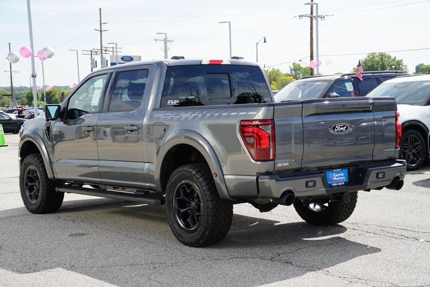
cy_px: 144
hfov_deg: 32.9
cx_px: 215
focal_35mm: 61
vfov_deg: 22.3
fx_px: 729
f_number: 10
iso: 100
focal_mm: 61
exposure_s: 1/100
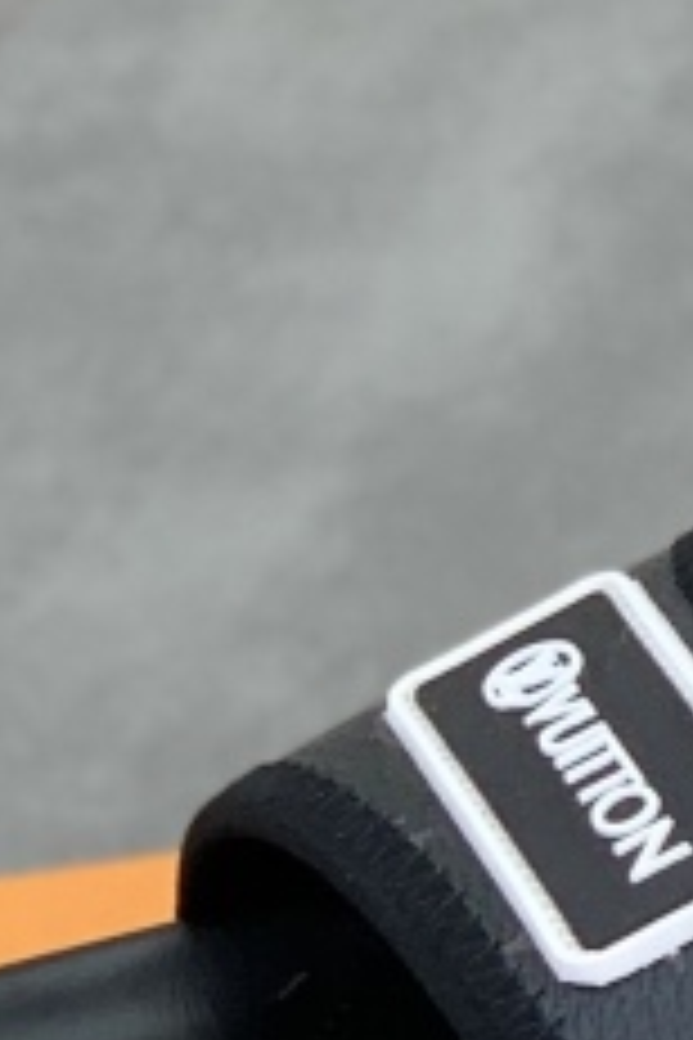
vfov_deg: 6.1
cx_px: 1305
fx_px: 9730
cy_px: 824
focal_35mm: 337
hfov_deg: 4.0
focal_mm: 6
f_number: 2.4
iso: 25
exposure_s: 1/100
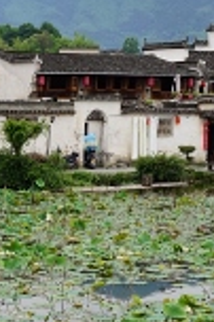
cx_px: -67
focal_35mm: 138
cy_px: 176
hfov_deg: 9.7
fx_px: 1236
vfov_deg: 14.8
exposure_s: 1/125
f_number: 9
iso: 100
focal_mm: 35
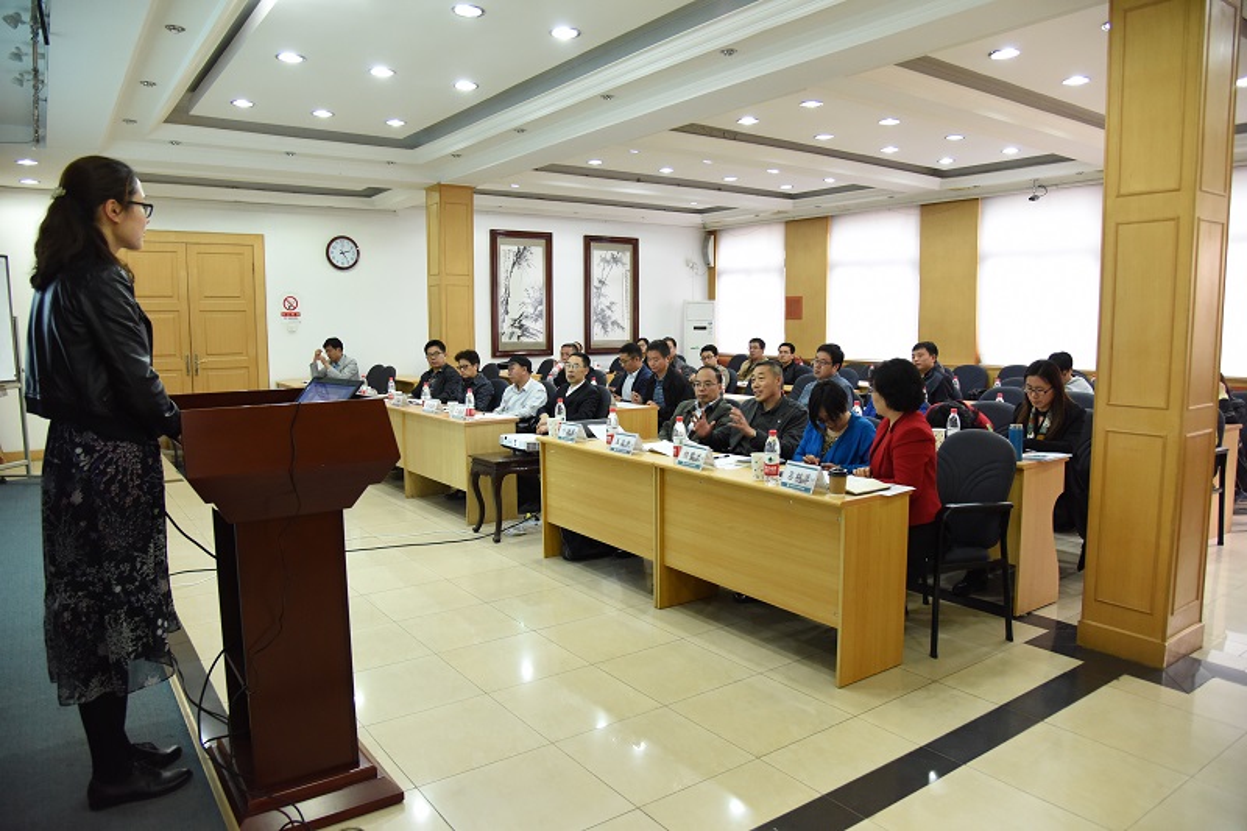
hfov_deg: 73.8
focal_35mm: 24
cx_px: 624
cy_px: 416
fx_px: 831
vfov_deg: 53.1
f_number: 4.5
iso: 2500
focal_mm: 24
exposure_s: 1/80
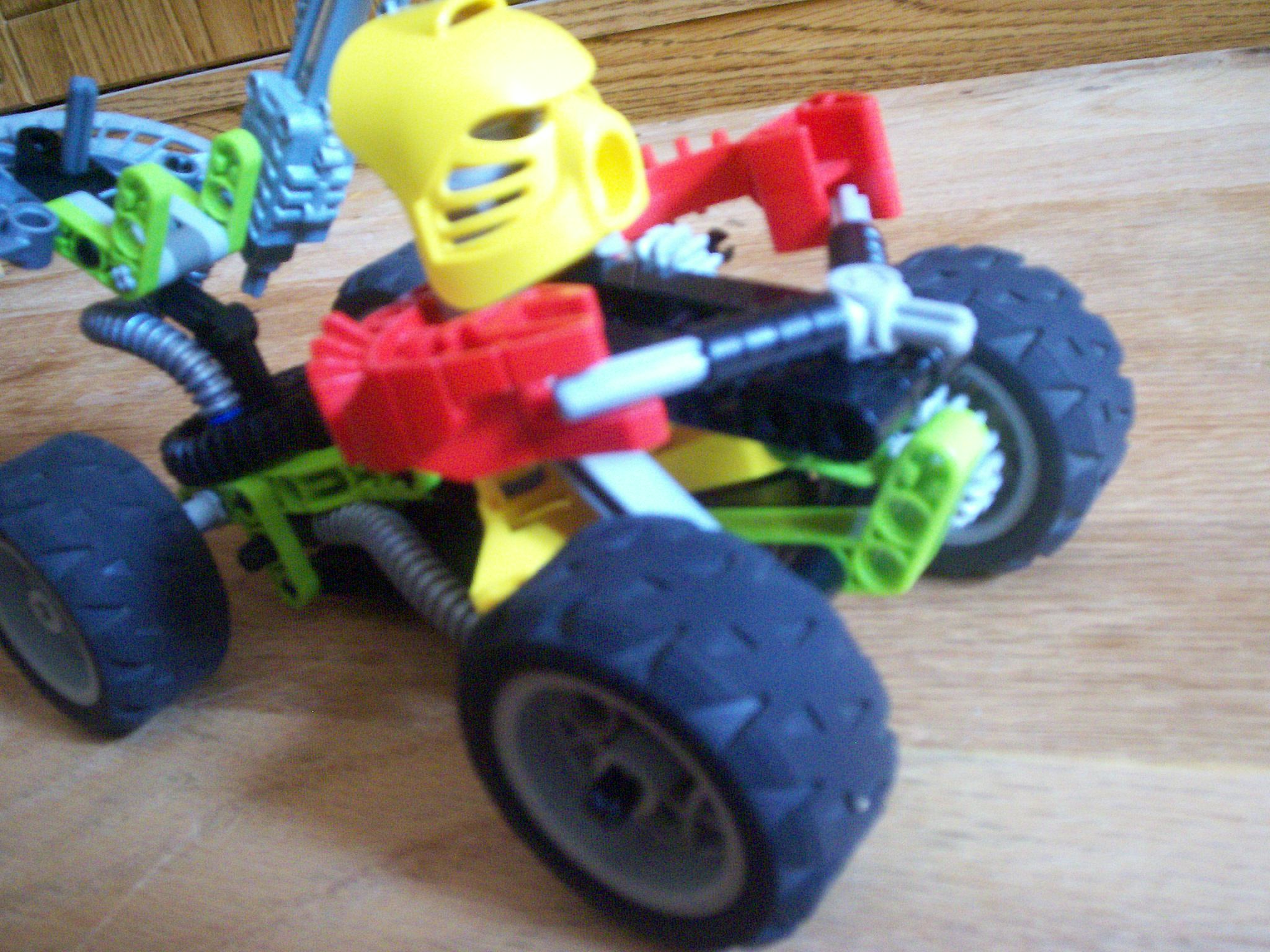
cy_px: 476
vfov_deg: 39.7
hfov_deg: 51.4
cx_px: 635
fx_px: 1321
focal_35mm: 36
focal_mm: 5.9
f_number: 4.5
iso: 365
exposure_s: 1/8
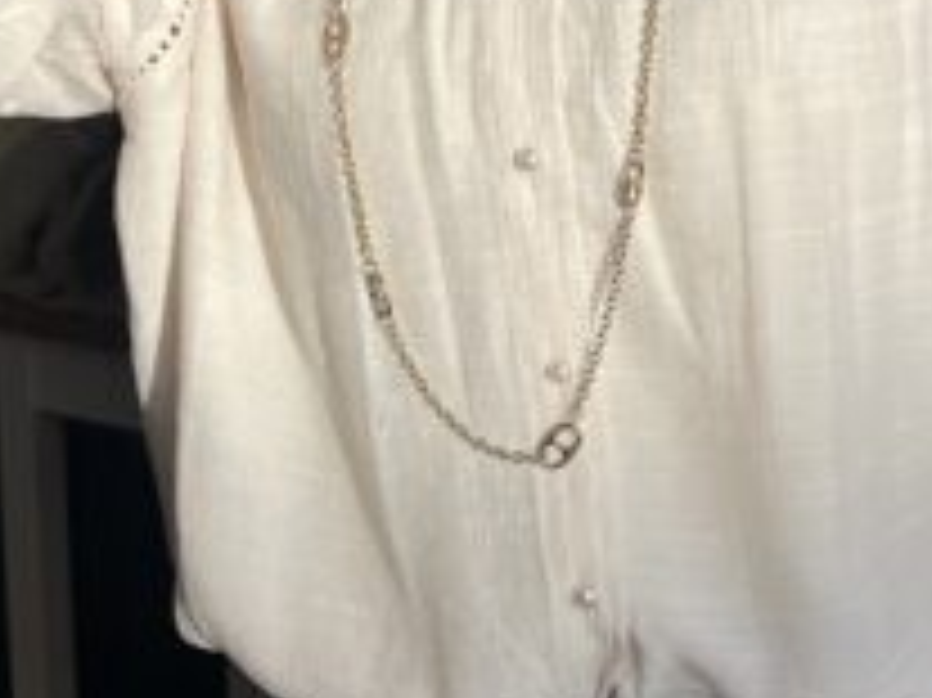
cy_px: -74
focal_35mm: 72
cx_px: 531
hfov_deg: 27.0
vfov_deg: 19.5
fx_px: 1937
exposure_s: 1/3831
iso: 50
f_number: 1.5
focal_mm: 5.7
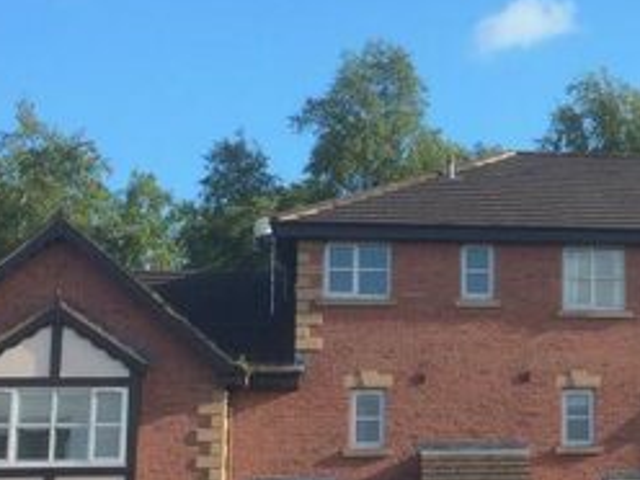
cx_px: 702
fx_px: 1516
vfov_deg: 18.0
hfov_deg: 22.5
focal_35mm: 82
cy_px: 298
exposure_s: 1/820
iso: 32
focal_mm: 4.15
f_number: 2.2
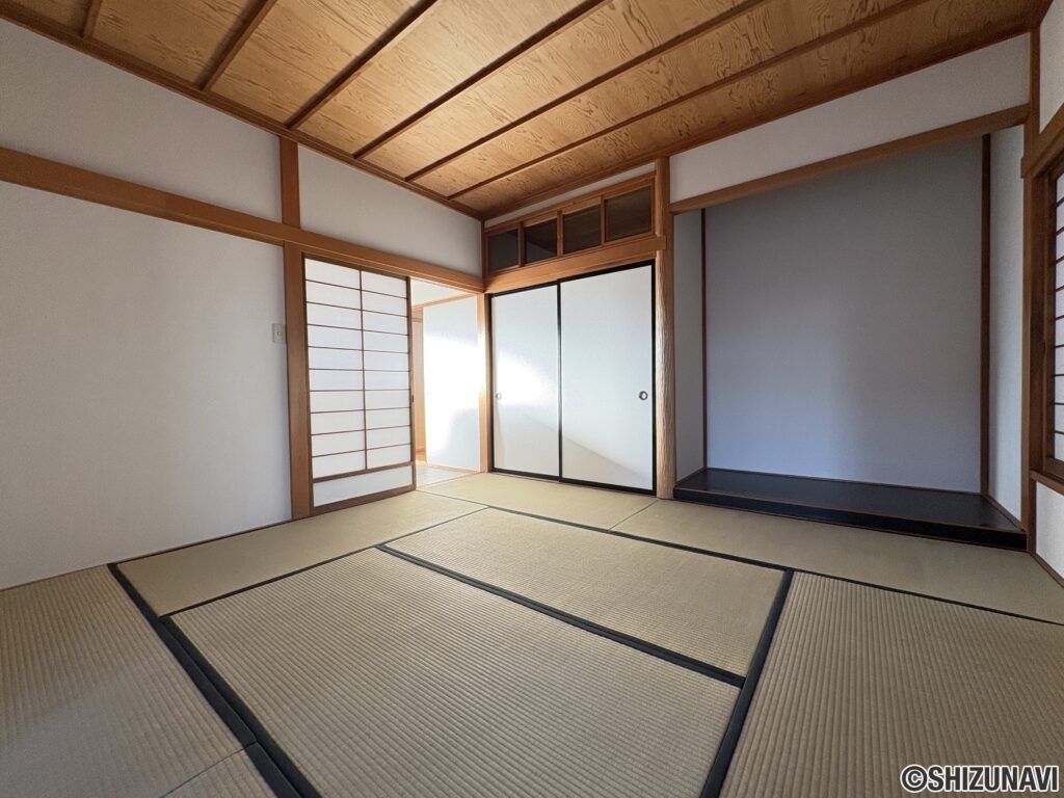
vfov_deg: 85.7
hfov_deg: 102.1
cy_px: 399
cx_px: 532
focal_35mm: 14
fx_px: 430
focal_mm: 2.22
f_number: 2.2
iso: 200
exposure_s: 1/120
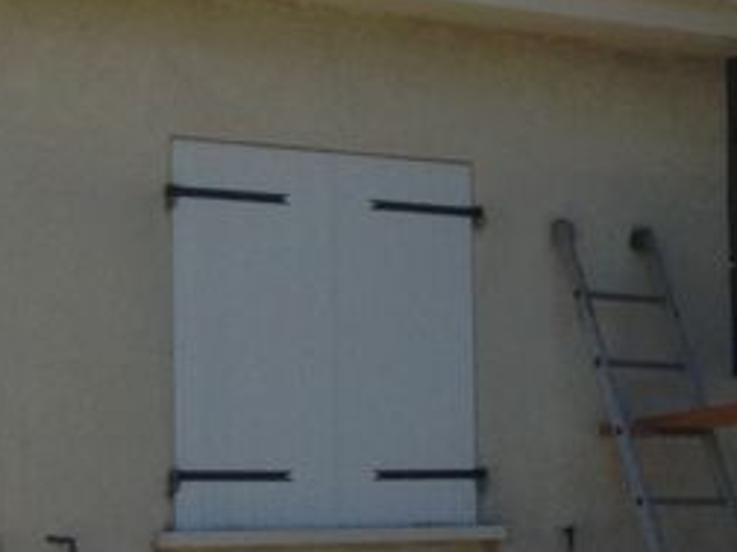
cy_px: 346
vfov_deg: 9.4
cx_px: 1512
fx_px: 3362
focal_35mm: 158
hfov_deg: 11.2
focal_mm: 4.12
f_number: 2.4
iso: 50
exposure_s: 1/1178
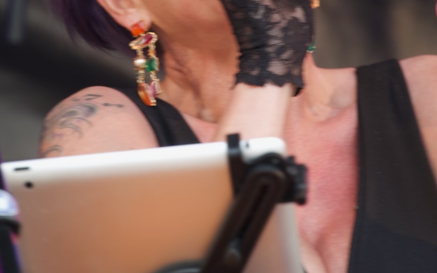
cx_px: 219
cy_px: -31
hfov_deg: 4.7
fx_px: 5276
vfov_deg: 3.0
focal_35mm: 443
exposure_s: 1/50
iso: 100
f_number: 4
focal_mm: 105.83
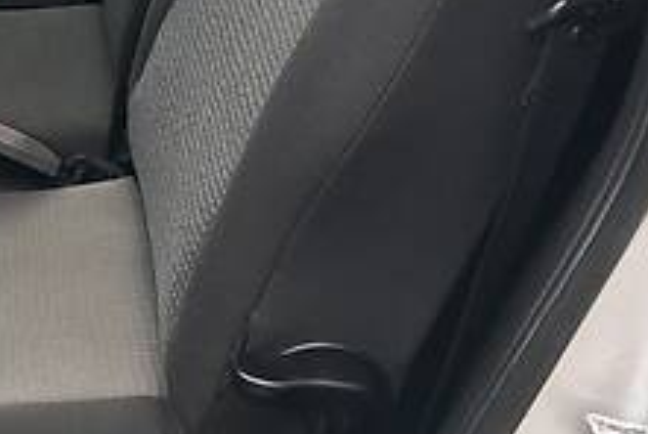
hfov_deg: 17.4
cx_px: -220
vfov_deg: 12.4
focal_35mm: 109
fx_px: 1965
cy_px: -47
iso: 32
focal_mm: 4.2
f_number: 2.2
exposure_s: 1/100
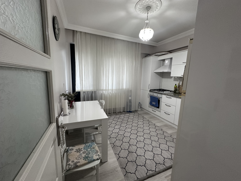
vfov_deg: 85.7
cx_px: 120
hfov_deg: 102.1
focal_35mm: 14
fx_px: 97
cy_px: 90
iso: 320
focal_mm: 2.22
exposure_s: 1/50
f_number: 2.2
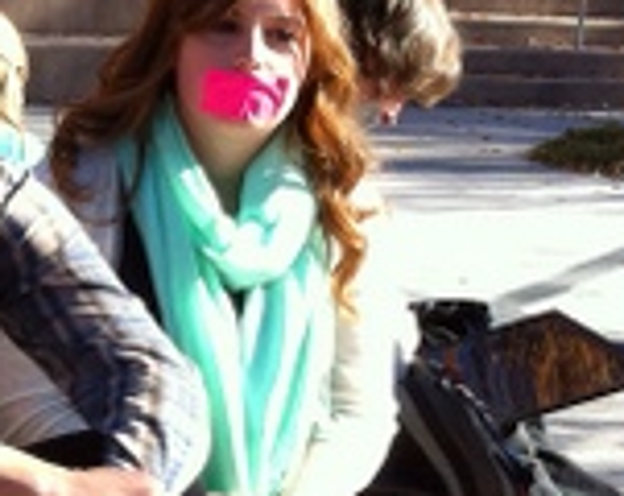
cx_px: -372
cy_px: 455
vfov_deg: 10.5
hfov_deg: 12.5
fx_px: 2671
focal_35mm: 145
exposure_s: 1/369
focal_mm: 3.85
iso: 80
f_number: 2.8
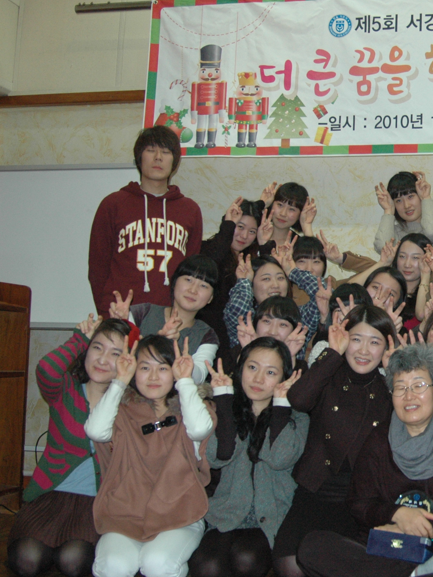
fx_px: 917
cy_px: 286
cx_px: 458
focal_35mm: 55
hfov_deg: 25.0
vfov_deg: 34.9
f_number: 4.5
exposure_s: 1/60
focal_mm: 24
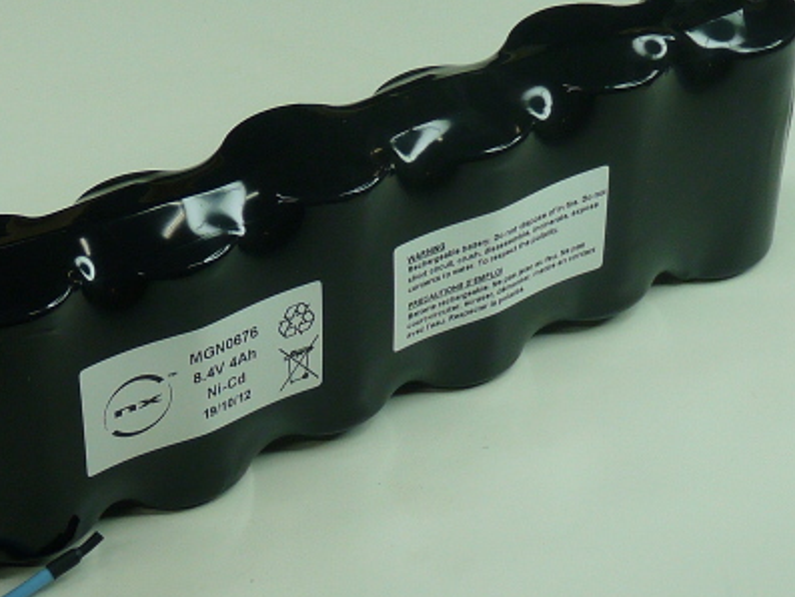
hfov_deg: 19.6
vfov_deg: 14.8
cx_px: 250
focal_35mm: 100
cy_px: 337
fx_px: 2297
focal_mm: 6.2
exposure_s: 1/80
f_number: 3
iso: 100
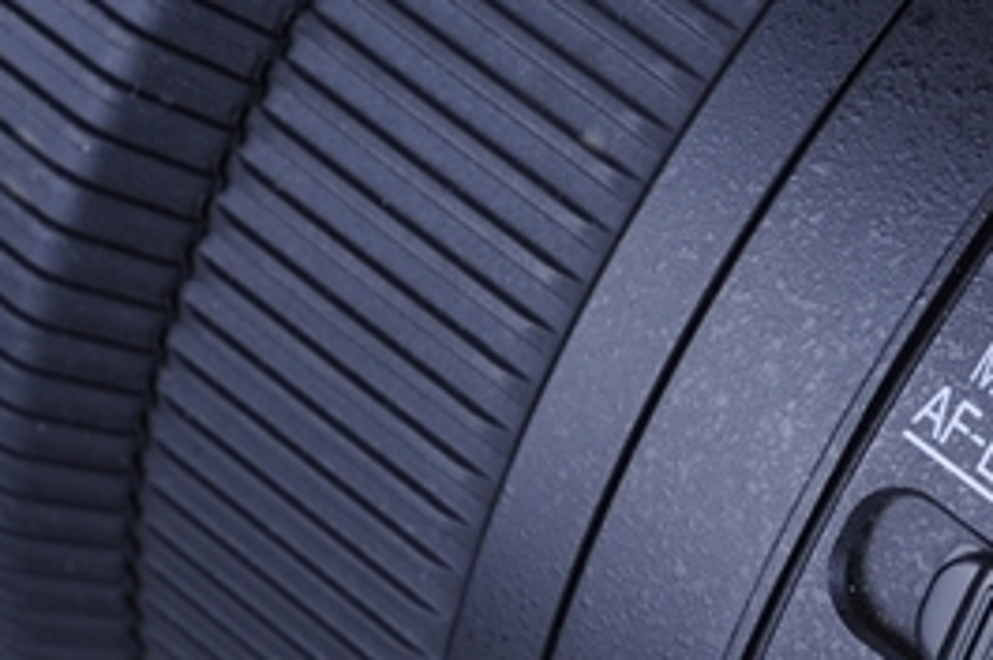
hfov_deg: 11.9
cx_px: 1162
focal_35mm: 170
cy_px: 298
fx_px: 4683
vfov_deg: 8.1
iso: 200
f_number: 16
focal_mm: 60
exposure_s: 1/125
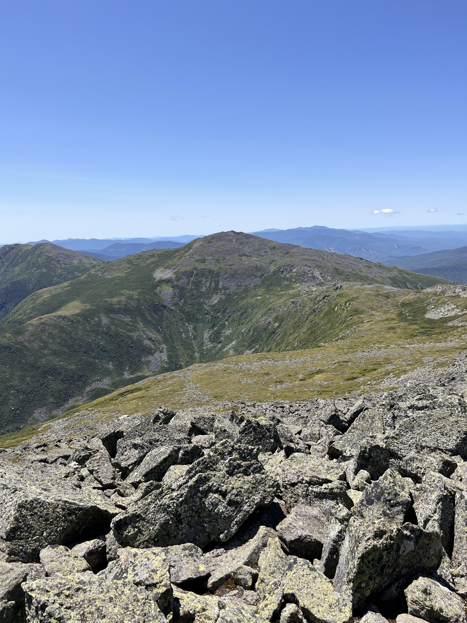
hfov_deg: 53.1
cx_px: 234
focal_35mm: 26
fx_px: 468
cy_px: 312
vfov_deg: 67.3
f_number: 1.5
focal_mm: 5.7
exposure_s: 1/4444
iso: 50
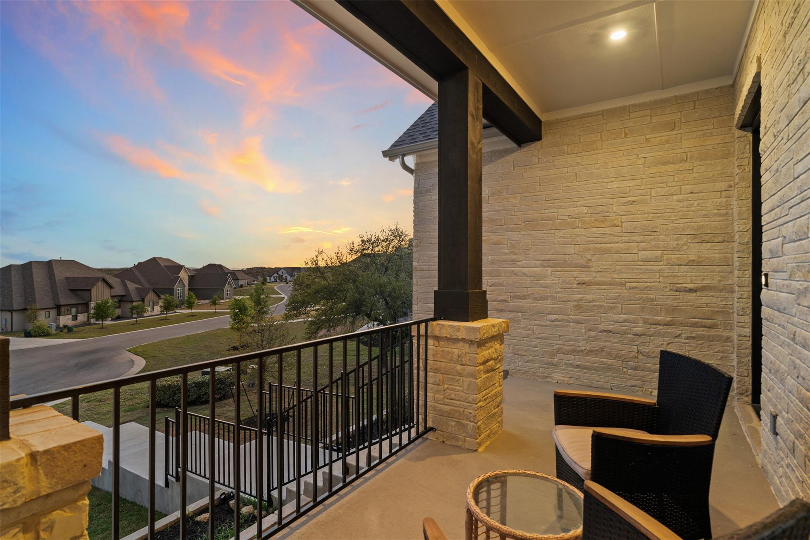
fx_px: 382
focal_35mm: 17
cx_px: 405
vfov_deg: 70.4
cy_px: 270
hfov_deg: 93.3
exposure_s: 1/1.25
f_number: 6.3
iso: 400
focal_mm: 17
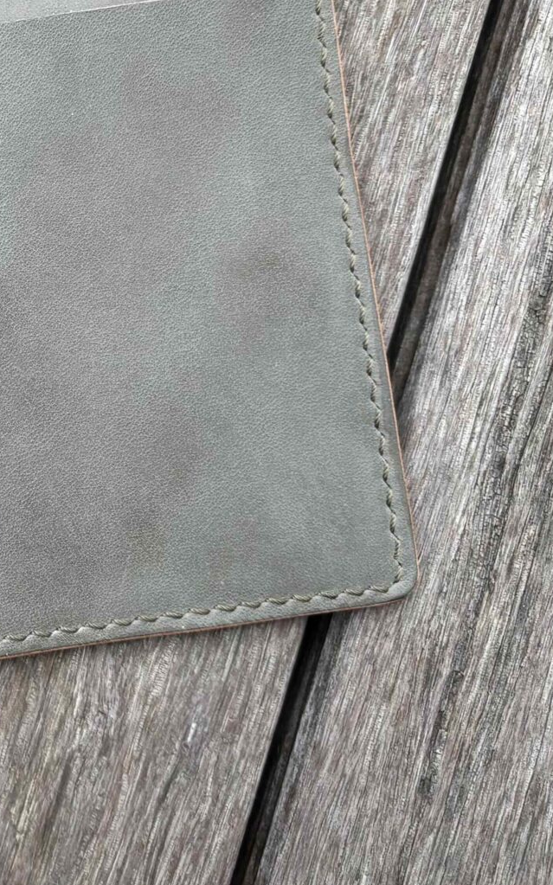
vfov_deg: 29.4
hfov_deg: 16.8
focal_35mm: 69
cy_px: 247
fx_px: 1665
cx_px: -317
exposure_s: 1/121
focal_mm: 5.96
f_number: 1.6
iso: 64
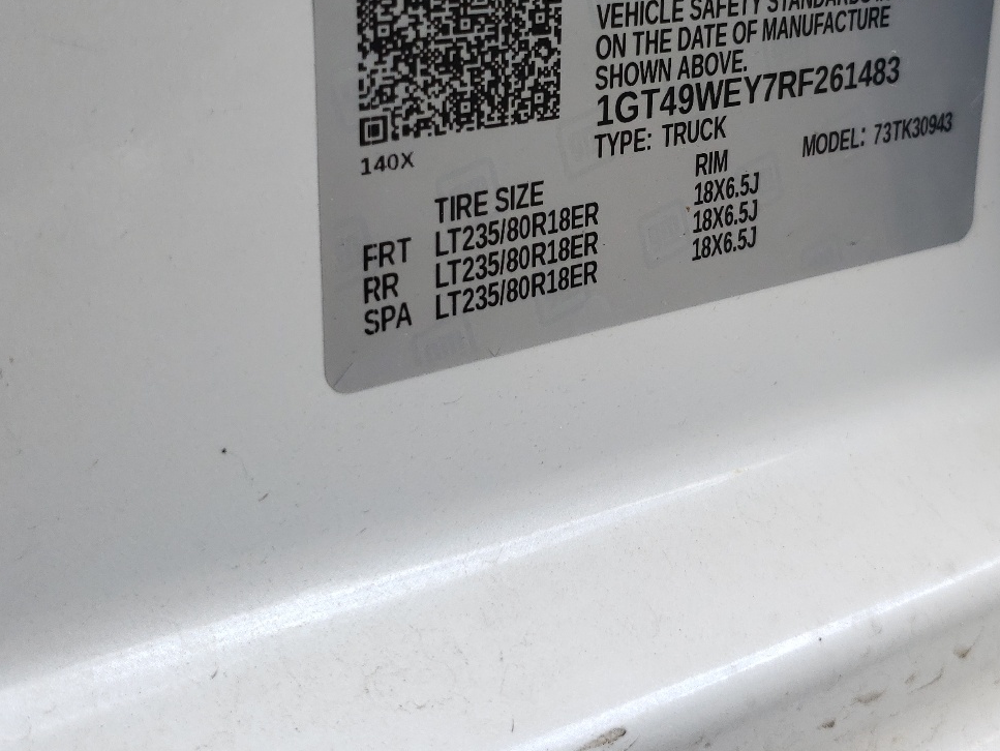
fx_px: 1243
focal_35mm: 43
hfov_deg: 43.5
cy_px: 148
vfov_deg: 32.7
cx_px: 628
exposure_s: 1/625
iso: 50
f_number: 1.5
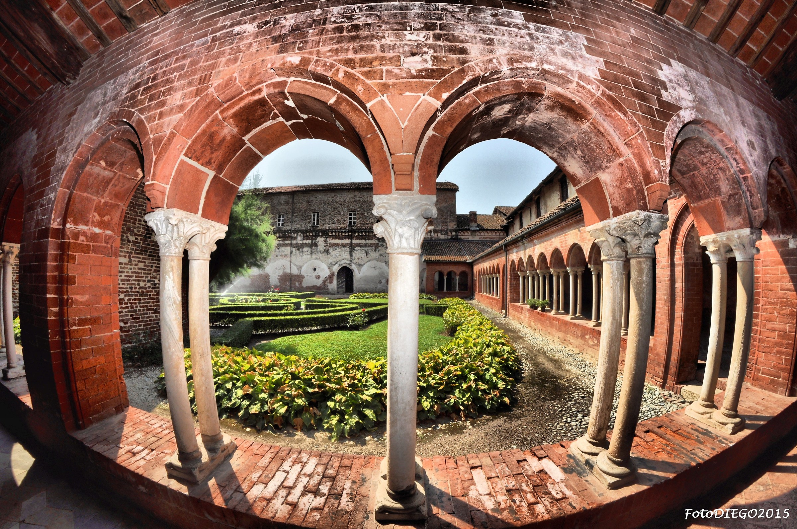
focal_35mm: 12
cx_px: 398
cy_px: 264
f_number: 18
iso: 200
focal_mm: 8
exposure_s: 1/200
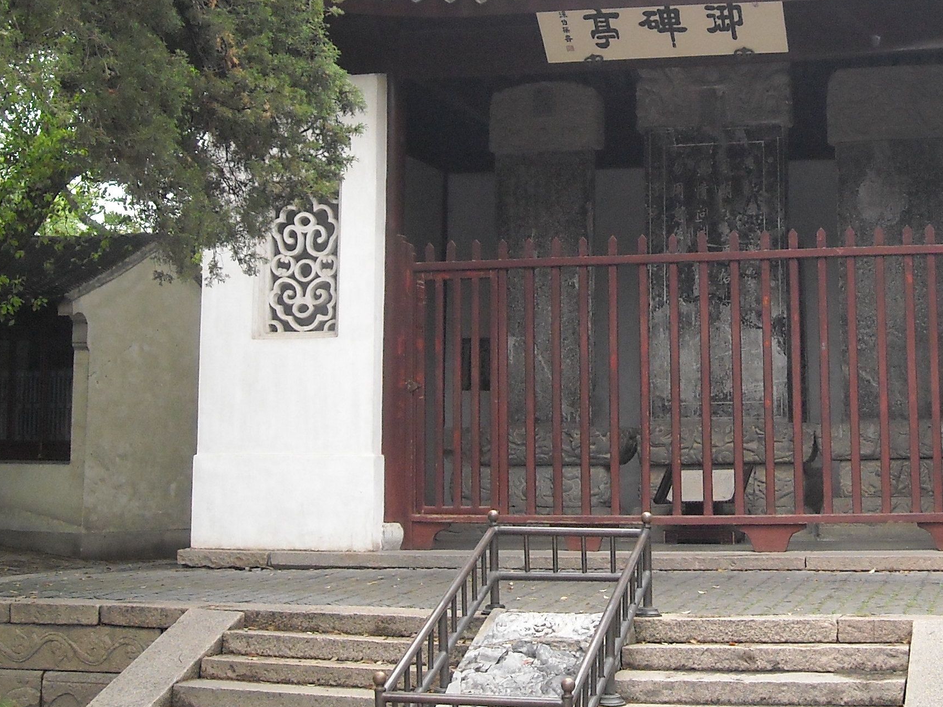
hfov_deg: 30.5
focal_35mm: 63
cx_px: 639
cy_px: 154
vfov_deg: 23.0
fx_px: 1716
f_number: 2.8
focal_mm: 5.7
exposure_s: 1/60
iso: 200
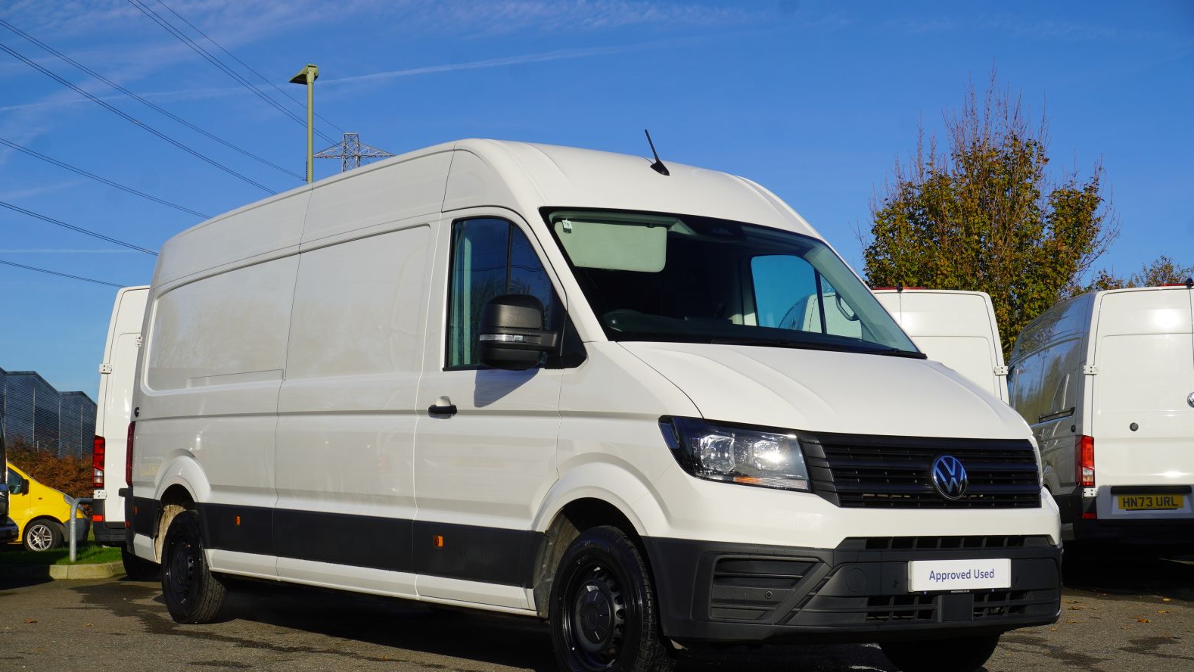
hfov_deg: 39.5
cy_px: 397
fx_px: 1663
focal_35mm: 53
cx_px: 596
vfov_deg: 22.8
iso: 100
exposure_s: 1/125
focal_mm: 33
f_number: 11
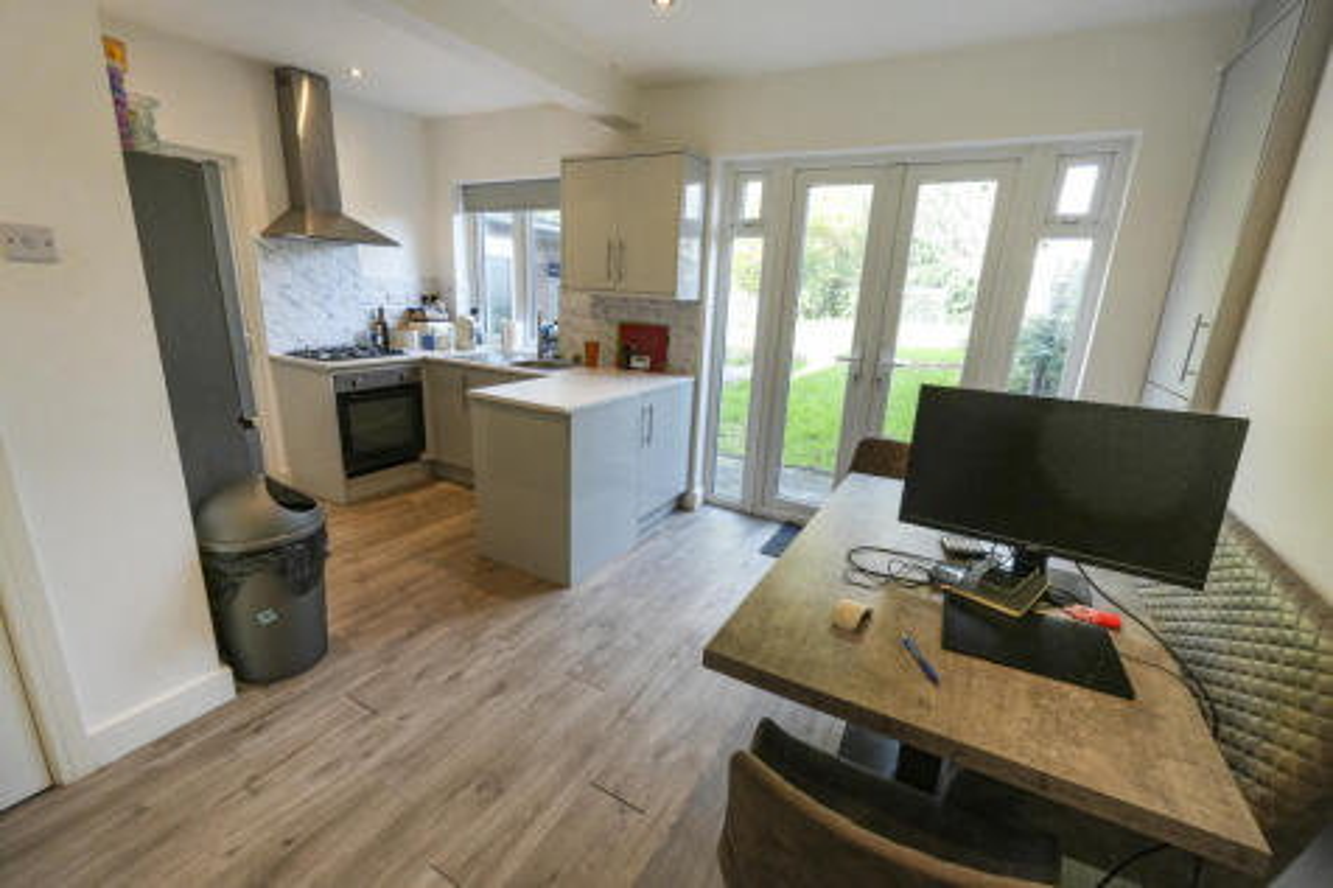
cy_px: 444
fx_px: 555
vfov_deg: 77.3
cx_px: 666
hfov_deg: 100.4
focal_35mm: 15
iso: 800
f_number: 4
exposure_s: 1/160
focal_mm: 10
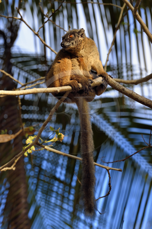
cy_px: 114
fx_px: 823
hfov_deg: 10.5
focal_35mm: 130
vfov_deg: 15.8
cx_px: 76
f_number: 5.6
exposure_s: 1/250
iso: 200
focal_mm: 130
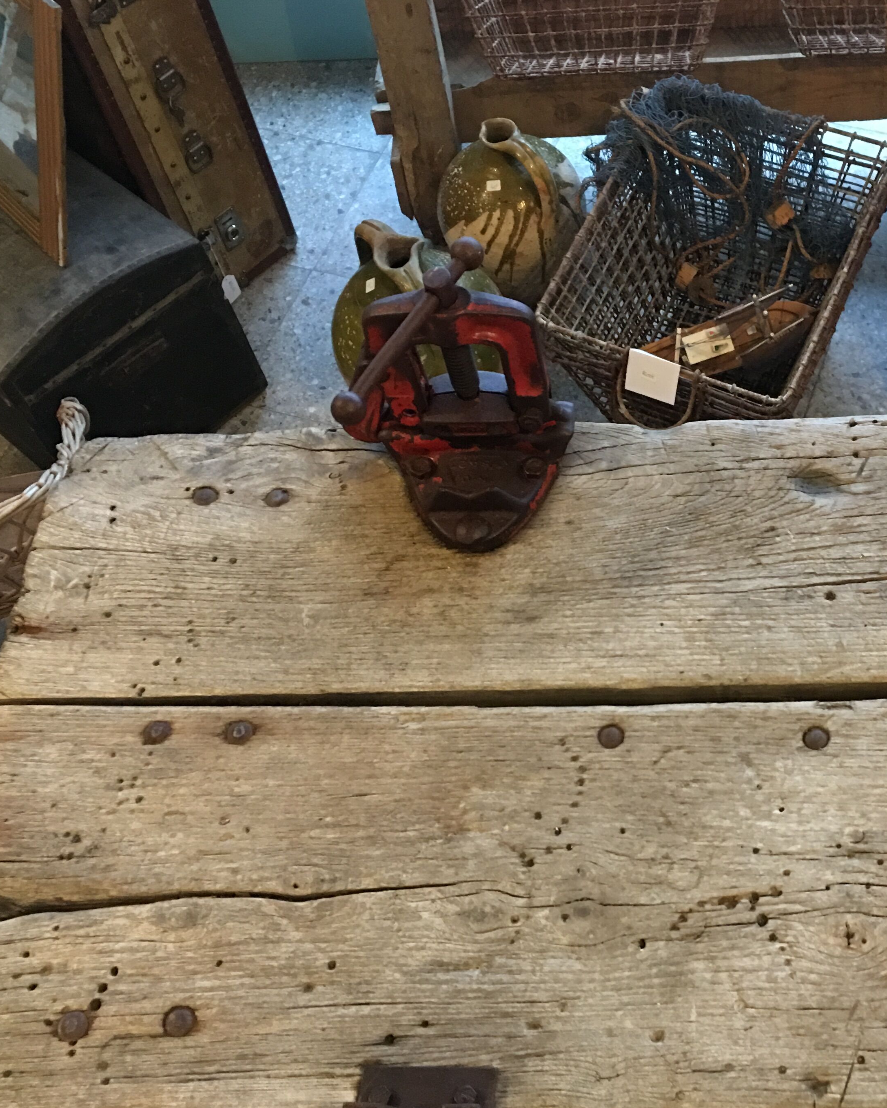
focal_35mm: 42
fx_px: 1378
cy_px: 610
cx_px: 735
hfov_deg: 34.4
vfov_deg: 43.8
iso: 125
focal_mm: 4.15
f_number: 2.2
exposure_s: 1/8
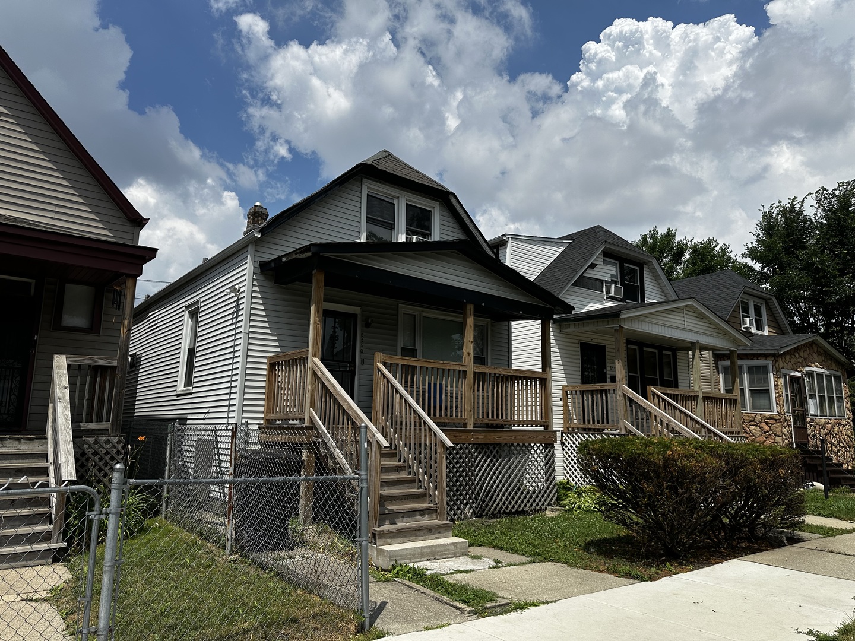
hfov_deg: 71.6
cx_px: 428
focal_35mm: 24
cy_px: 320
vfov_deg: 56.8
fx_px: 593
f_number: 1.78
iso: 80
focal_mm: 6.86
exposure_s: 1/7576
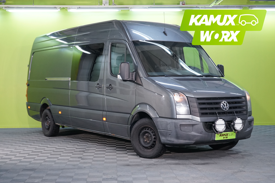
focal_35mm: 61
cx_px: 139
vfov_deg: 22.3
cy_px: 92
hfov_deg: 32.9
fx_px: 466
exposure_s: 1/50
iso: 2000
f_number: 5.6
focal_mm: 60
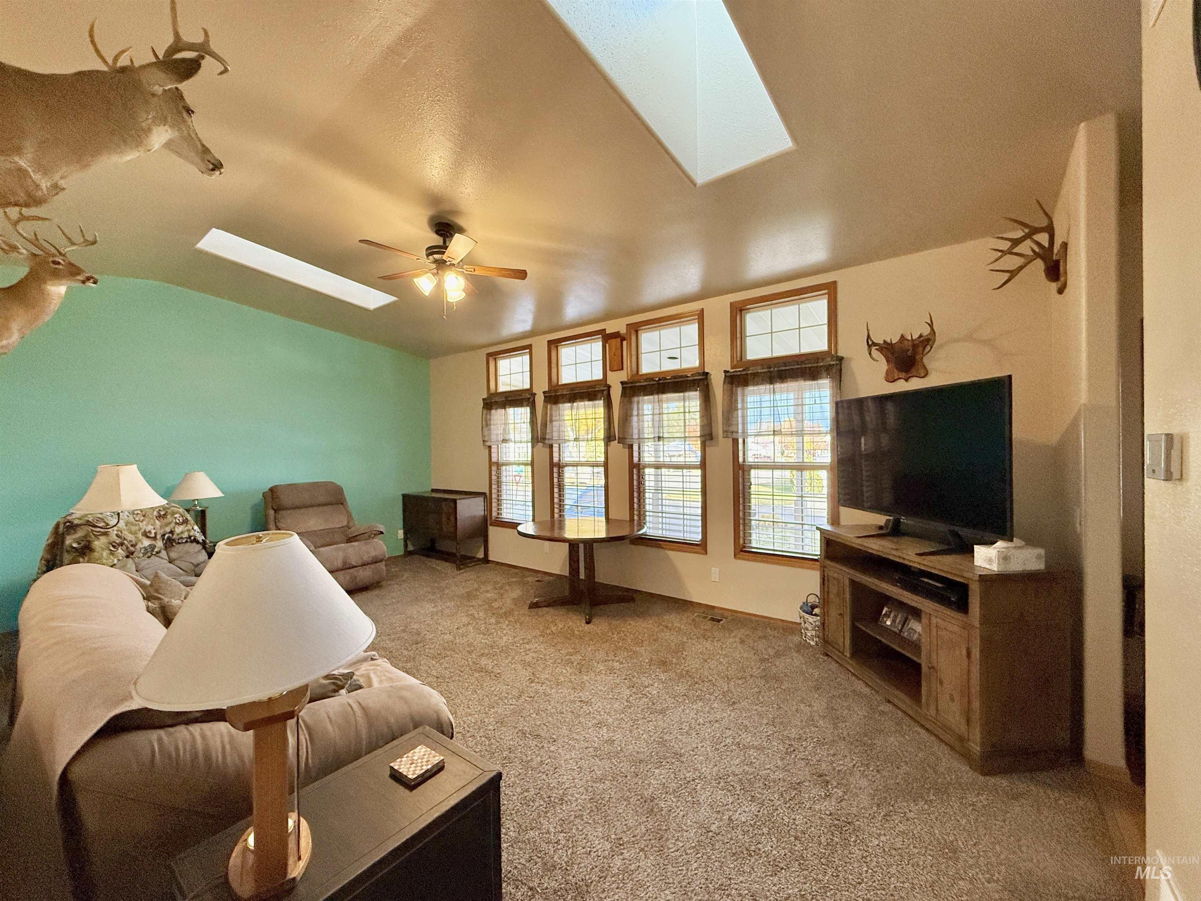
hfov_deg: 102.1
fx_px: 486
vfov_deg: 85.7
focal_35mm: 14
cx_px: 600
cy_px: 450
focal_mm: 2.22
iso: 250
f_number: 2.2
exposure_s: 1/120
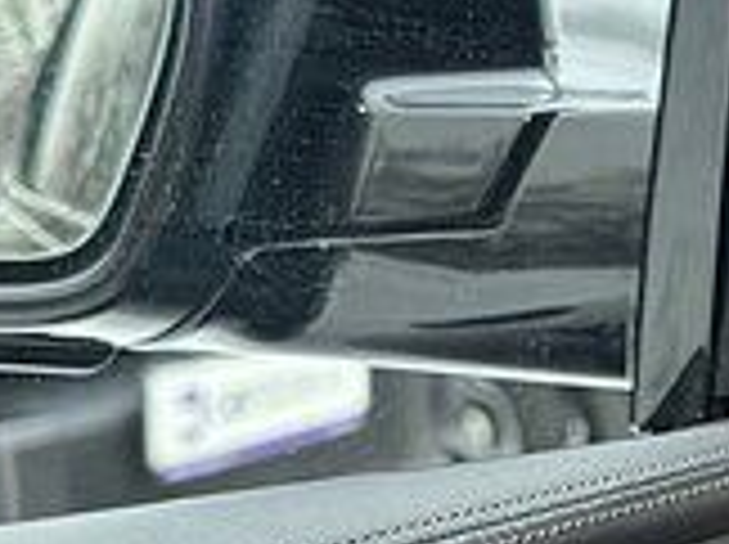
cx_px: 1030
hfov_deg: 11.8
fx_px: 3407
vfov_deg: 8.9
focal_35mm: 162
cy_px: 800
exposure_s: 1/27
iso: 500
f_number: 1.78
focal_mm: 6.76
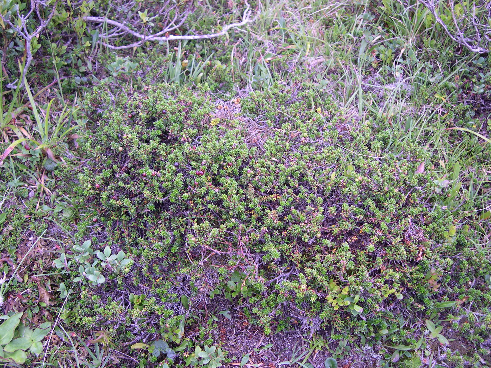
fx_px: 539
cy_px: 184
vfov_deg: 37.7
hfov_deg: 49.0
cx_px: 246
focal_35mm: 38
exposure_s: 1/31
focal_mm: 8
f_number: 2.8
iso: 100
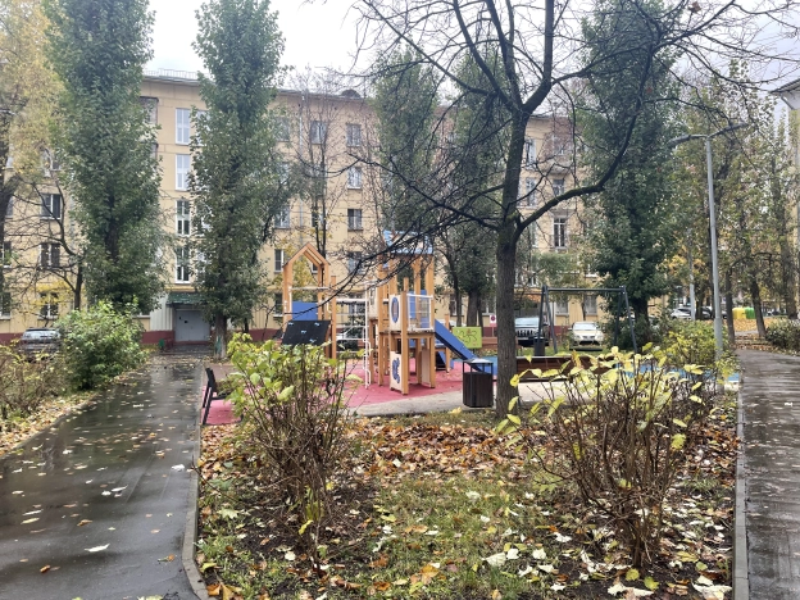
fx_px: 601
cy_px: 300
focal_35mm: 26
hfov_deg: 67.3
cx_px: 400
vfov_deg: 53.1
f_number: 1.6
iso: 40
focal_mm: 4.2
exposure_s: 1/121
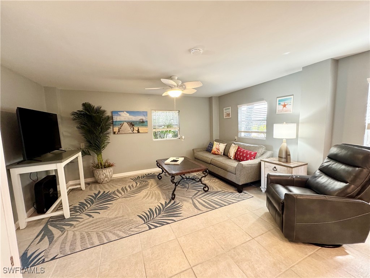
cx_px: 185
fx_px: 150
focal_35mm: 14
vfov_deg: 85.7
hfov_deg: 102.1
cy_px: 139
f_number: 2.2
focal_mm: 2.22
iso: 250
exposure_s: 1/60
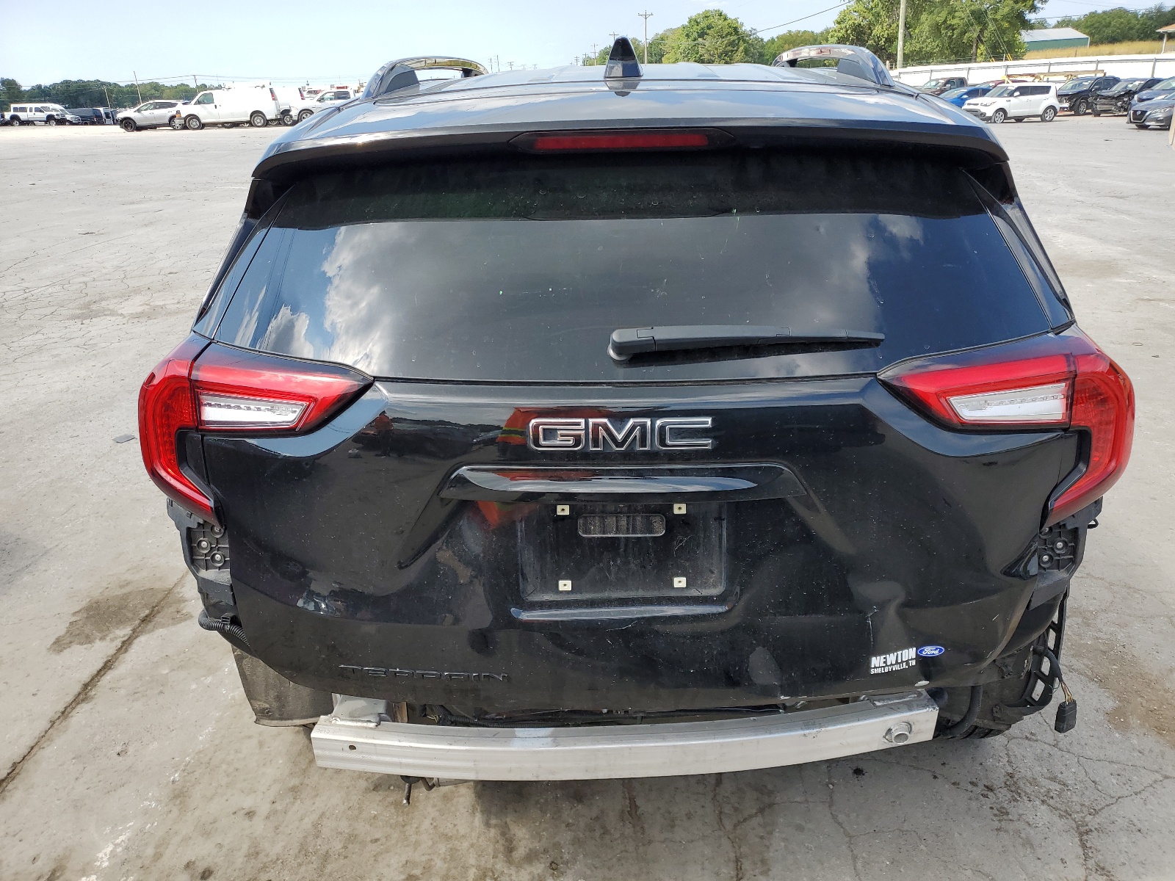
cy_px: 440
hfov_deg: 67.3
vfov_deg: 53.1
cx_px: 588
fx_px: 883
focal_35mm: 26
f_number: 1.5
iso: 50
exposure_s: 1/1429
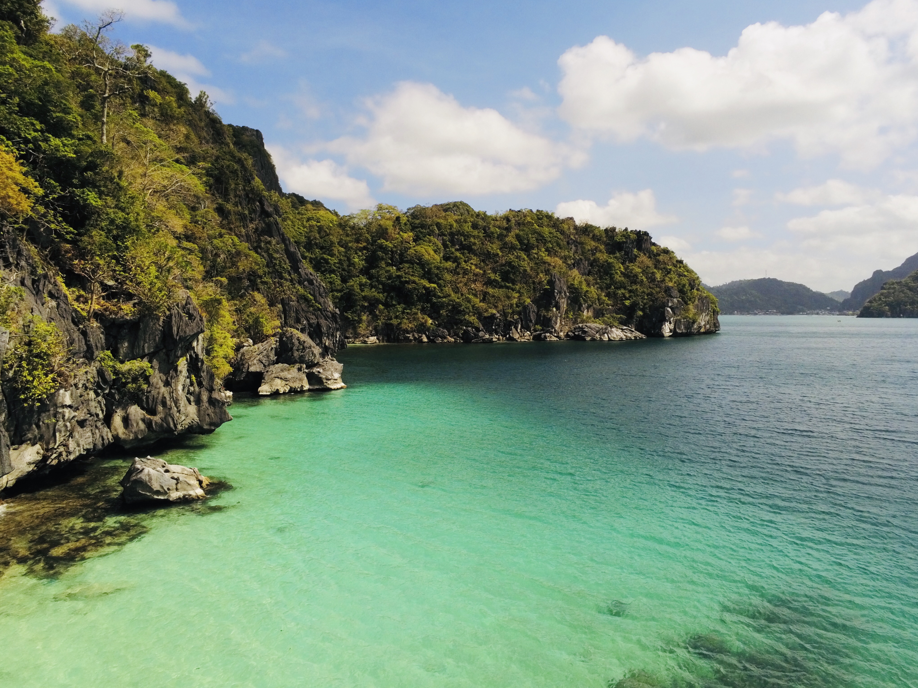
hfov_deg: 67.3
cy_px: 325
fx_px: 690
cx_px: 472
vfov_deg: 53.0
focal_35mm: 26
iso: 163
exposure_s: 1/3846
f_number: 2.4
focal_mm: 4
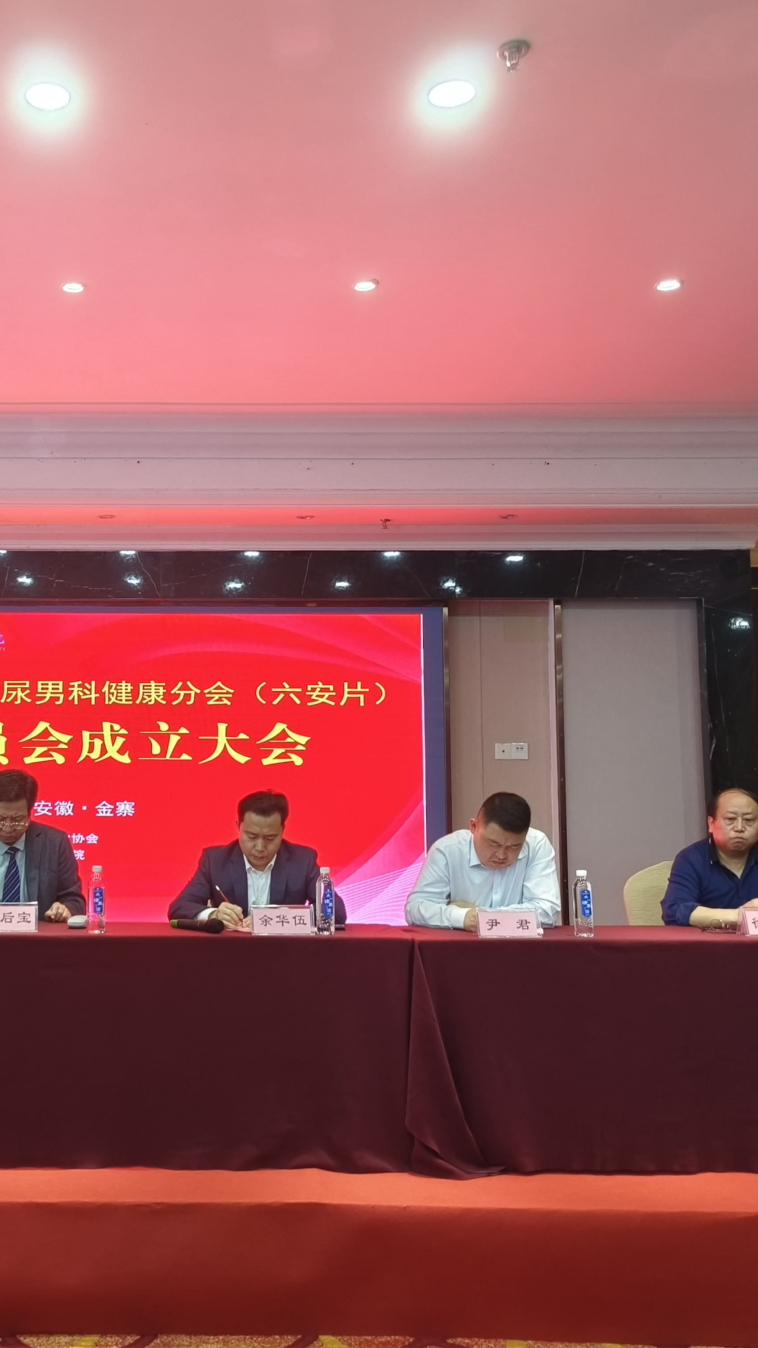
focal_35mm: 34
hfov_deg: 33.3
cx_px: 115
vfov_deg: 58.0
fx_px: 1215
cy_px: 666
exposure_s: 1/48
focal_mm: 5.5
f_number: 1.75
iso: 345
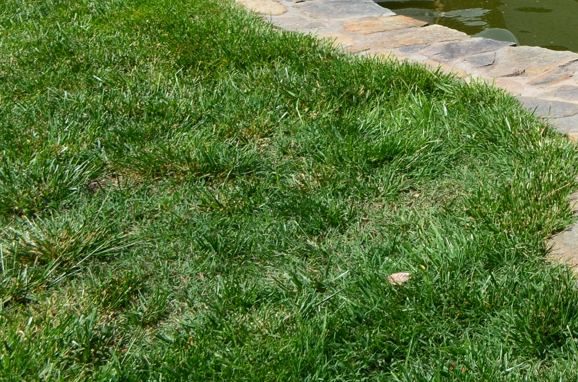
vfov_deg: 12.4
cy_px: -170
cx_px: 822
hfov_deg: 17.8
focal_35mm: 105
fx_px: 1682
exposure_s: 1/250
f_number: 10
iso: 250
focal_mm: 24
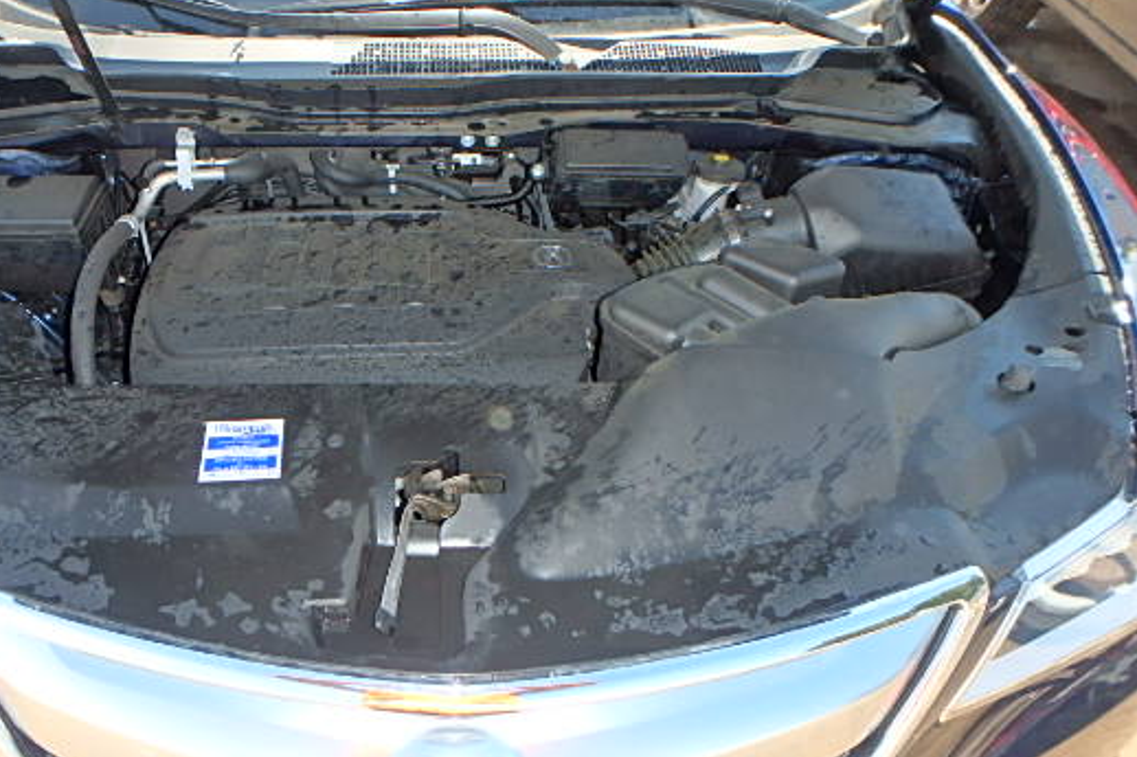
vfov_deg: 47.9
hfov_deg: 66.6
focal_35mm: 27
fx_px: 852
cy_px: 406
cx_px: 439
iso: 125
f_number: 3.5
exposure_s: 1/320
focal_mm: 3.7
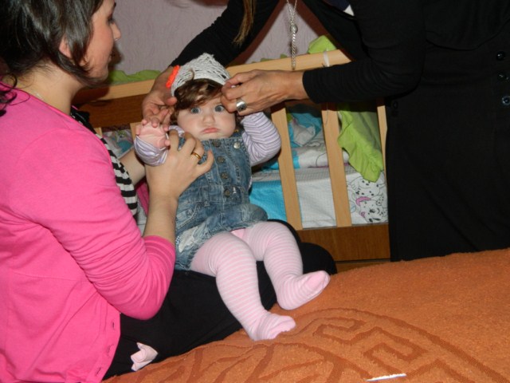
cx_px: 255
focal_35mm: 41
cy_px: 192
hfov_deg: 45.8
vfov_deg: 35.1
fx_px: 604
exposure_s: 1/40
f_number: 3.5
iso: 200
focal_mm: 7.3
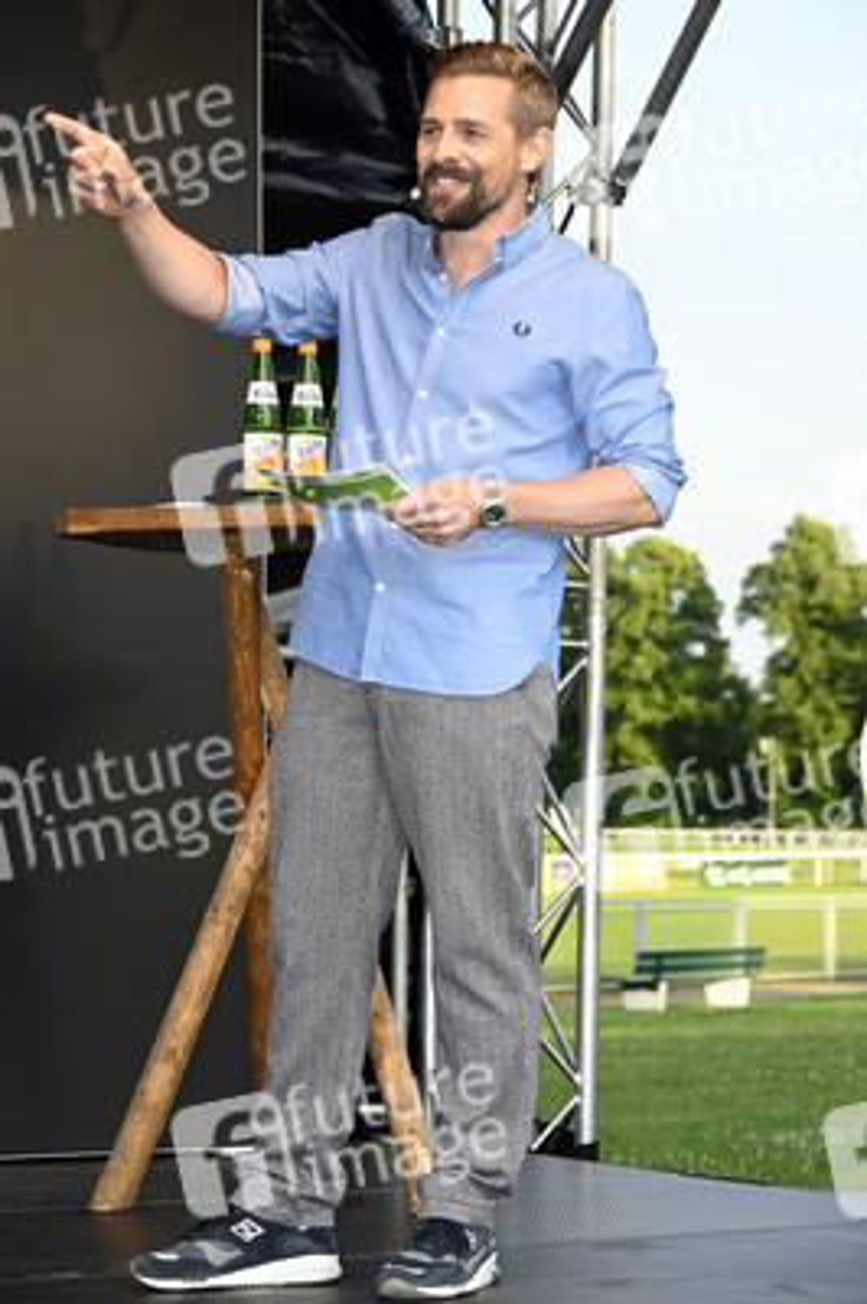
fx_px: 3799
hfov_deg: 13.0
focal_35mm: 105
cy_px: 652
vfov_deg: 19.5
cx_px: 434
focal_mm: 105
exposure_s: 1/160
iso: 400
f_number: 9
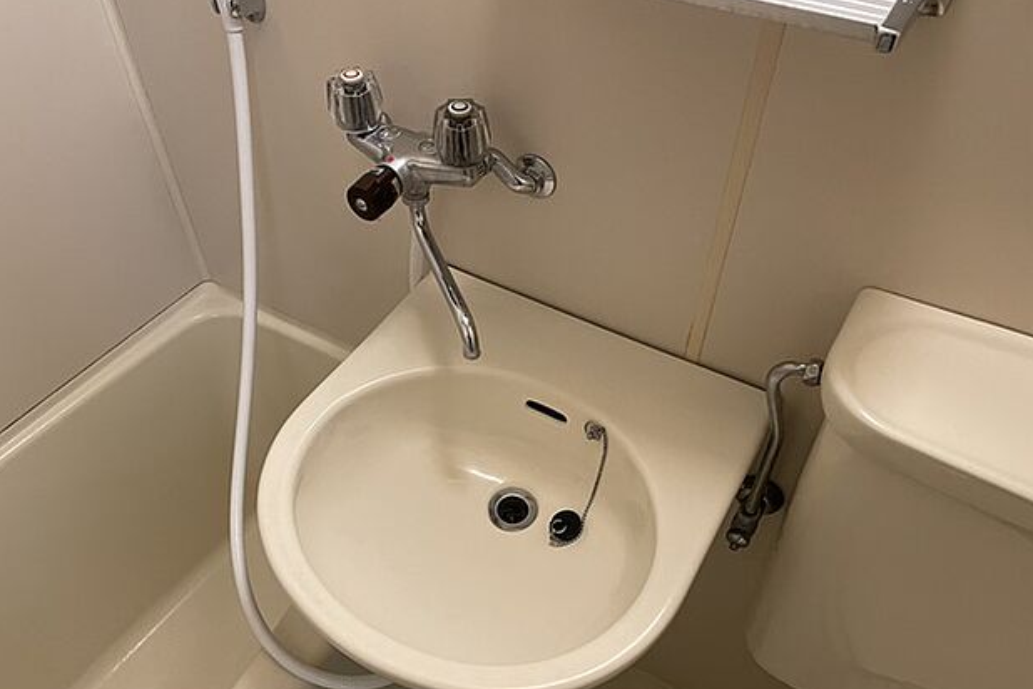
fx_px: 803
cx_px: 501
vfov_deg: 46.3
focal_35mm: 28
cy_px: 393
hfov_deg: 65.5
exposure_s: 1/50
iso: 200
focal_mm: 4.2
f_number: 1.6
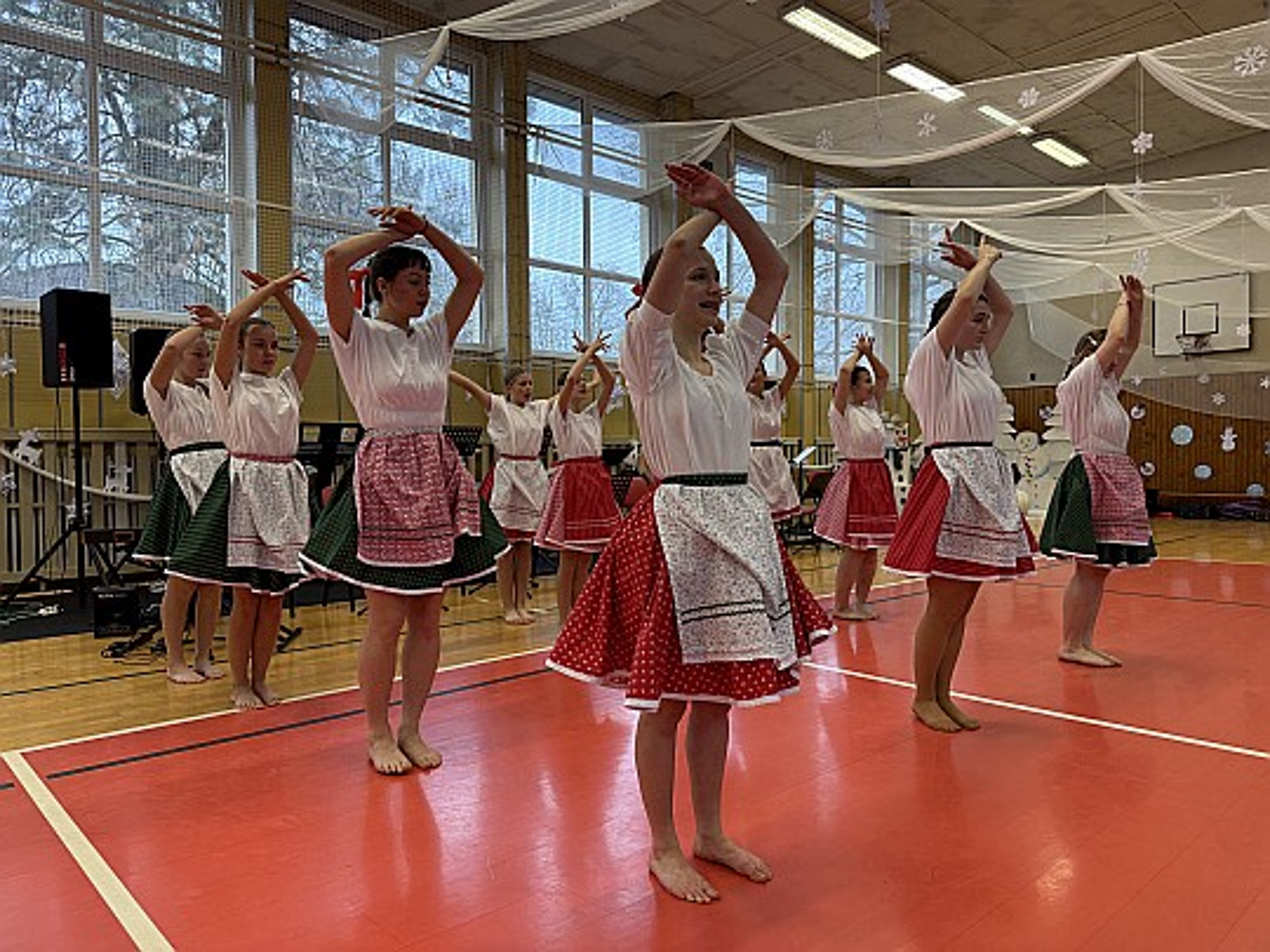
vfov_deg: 56.8
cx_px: 635
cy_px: 476
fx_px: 881
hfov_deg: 71.6
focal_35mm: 24
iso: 160
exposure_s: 1/100
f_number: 1.78
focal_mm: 6.76
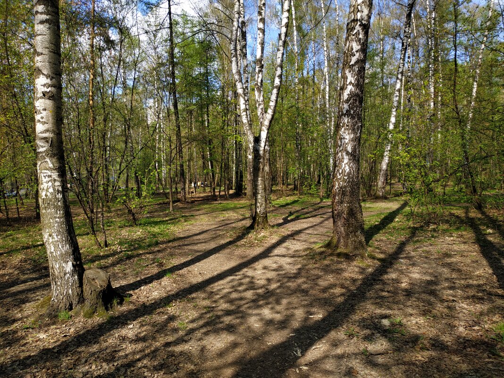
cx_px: 252
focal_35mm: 24
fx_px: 349
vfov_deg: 56.8
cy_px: 189
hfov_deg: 71.6
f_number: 1.9
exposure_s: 1/900
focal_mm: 3.94
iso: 100
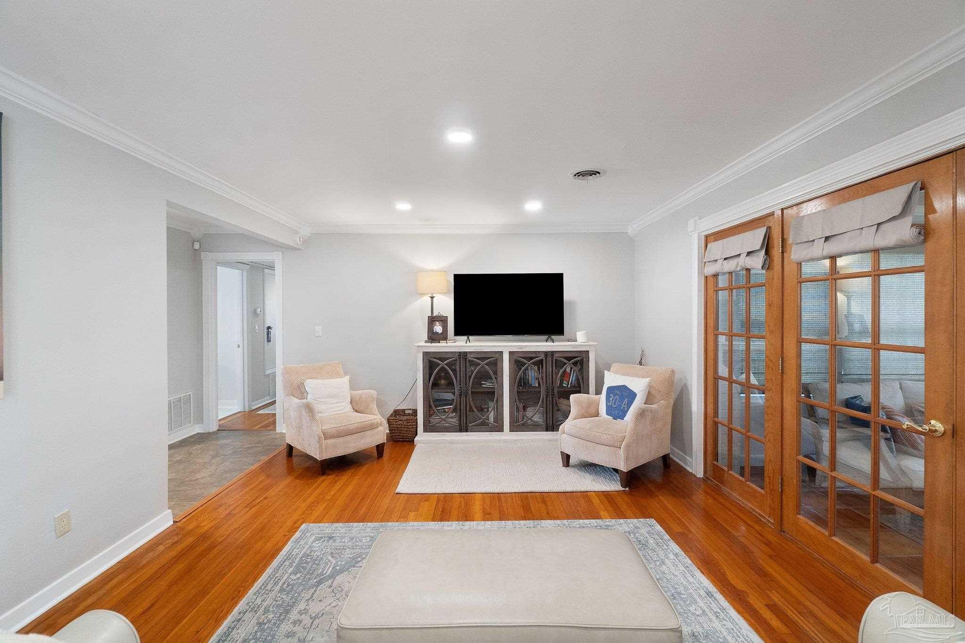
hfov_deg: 100.4
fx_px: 402
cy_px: 322
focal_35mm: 15
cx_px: 482
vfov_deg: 77.3
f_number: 9
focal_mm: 10
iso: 400
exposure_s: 1/1.67
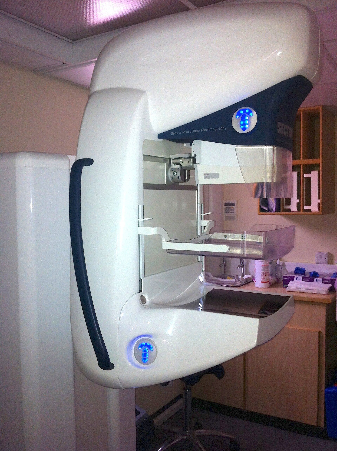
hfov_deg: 40.6
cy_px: 226
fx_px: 456
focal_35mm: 35
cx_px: 168
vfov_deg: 52.7
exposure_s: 1/15
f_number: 2.8
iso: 125
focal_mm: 3.85
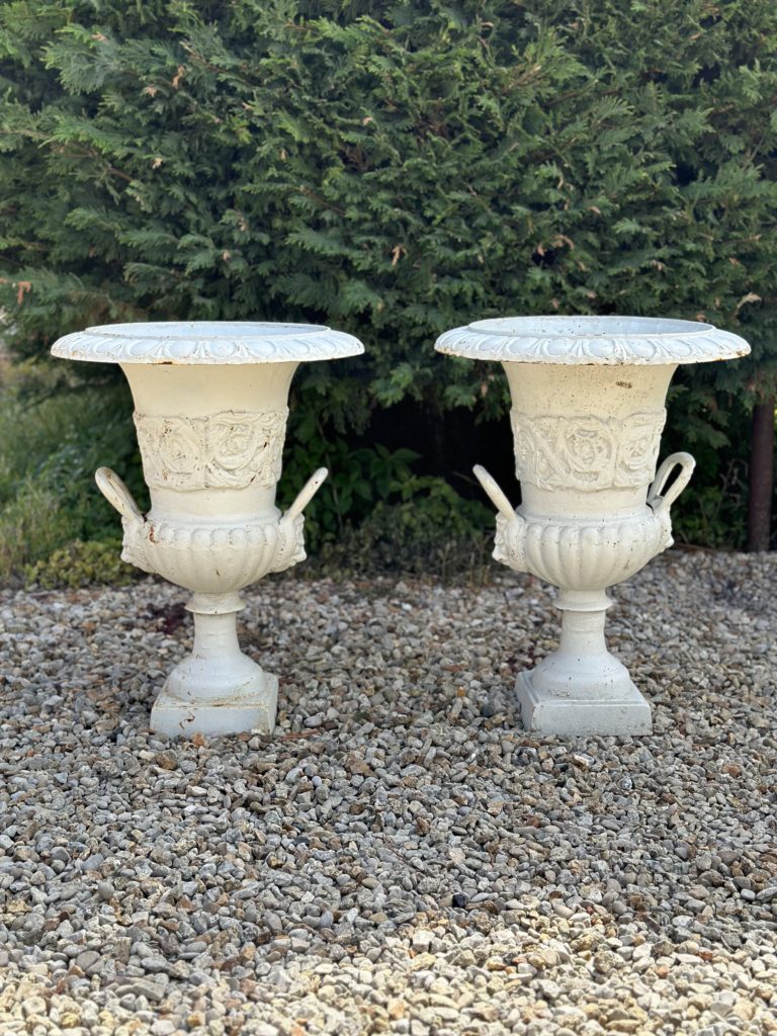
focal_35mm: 48
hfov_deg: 30.3
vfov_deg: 39.7
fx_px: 1437
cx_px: 388
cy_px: 518
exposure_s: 1/1639
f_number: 1.78
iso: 80
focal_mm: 6.86
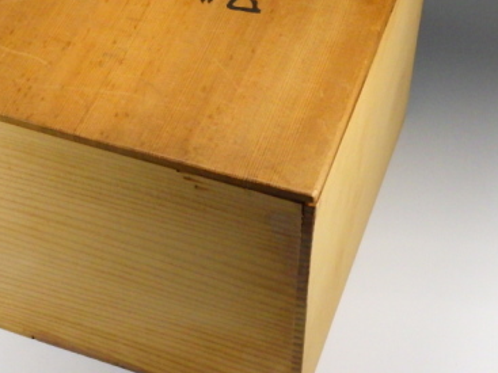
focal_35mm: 89
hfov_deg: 21.9
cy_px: 102
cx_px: 152
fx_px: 1280
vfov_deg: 16.5
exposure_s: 1/60
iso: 320
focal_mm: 9.1
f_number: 4.4
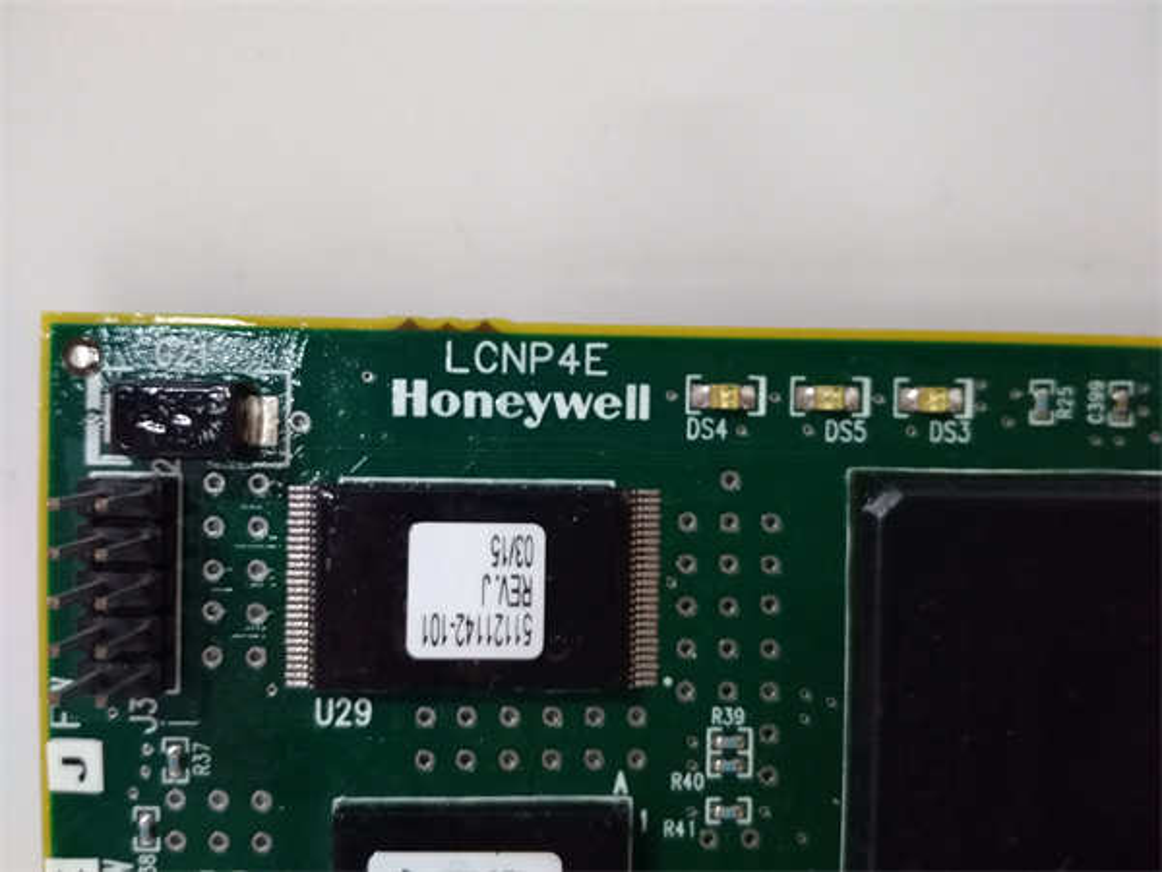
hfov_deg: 65.3
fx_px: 906
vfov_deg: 51.4
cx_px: 581
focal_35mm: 27
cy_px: 436
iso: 844
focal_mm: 3.79
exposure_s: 1/25
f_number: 2
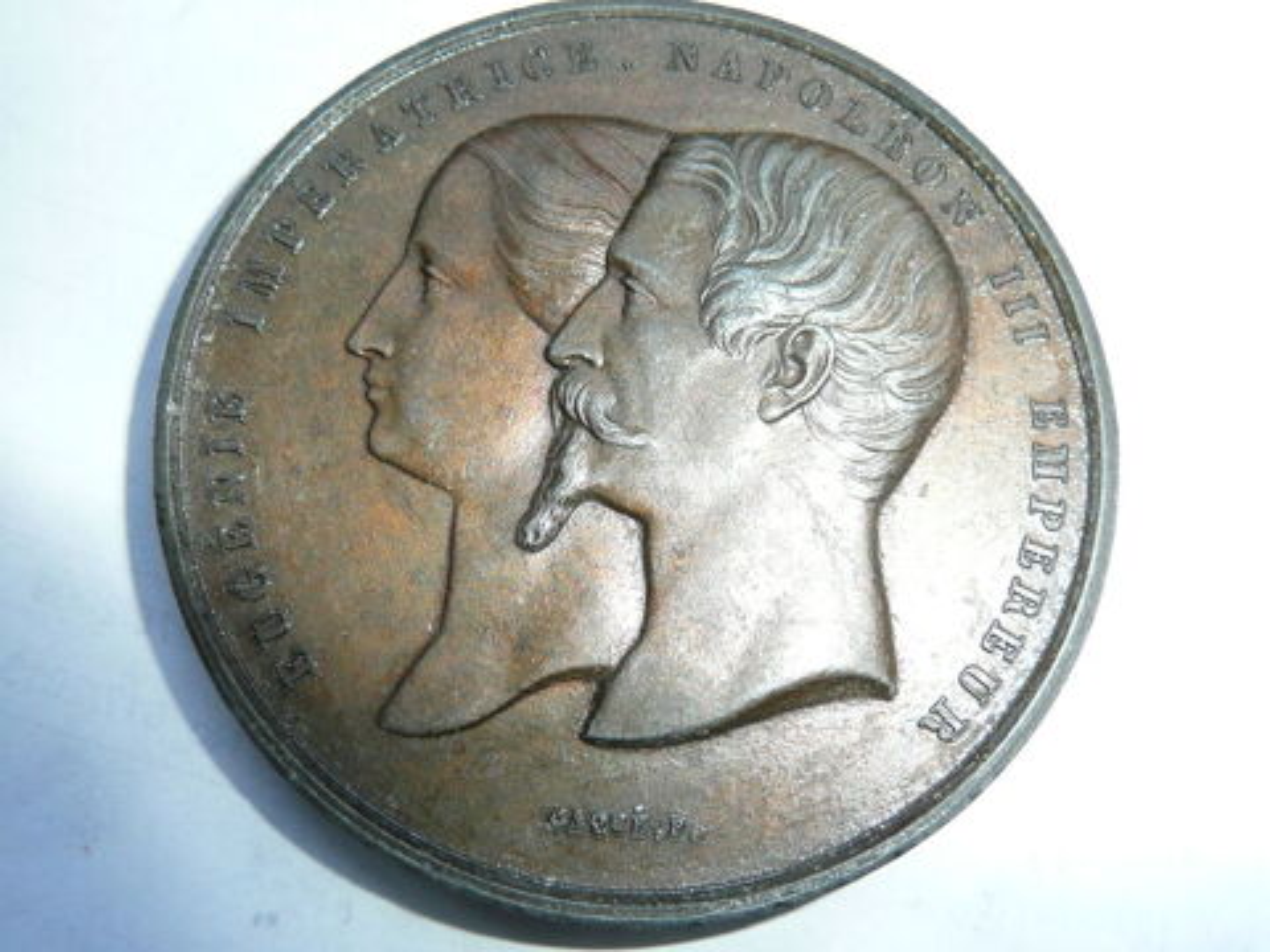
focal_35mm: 36
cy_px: 476
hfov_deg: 51.4
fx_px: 1321
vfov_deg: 39.7
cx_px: 635
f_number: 3.4
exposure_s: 1/30
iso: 100
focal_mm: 4.9
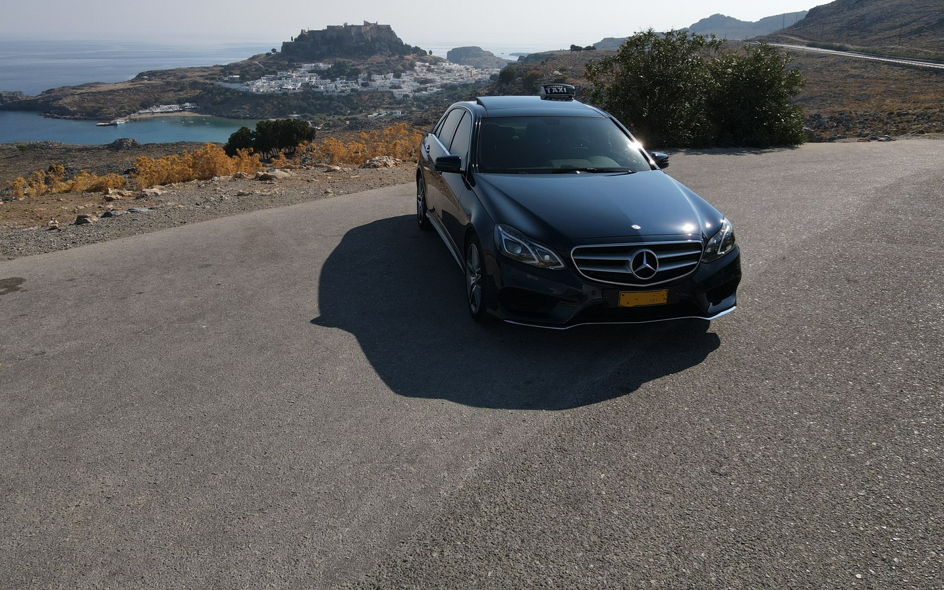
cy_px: 229
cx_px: 476
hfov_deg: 70.4
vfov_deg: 47.3
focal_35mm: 26
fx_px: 669
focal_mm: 4.5
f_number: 2.8
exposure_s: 1/1250
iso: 100
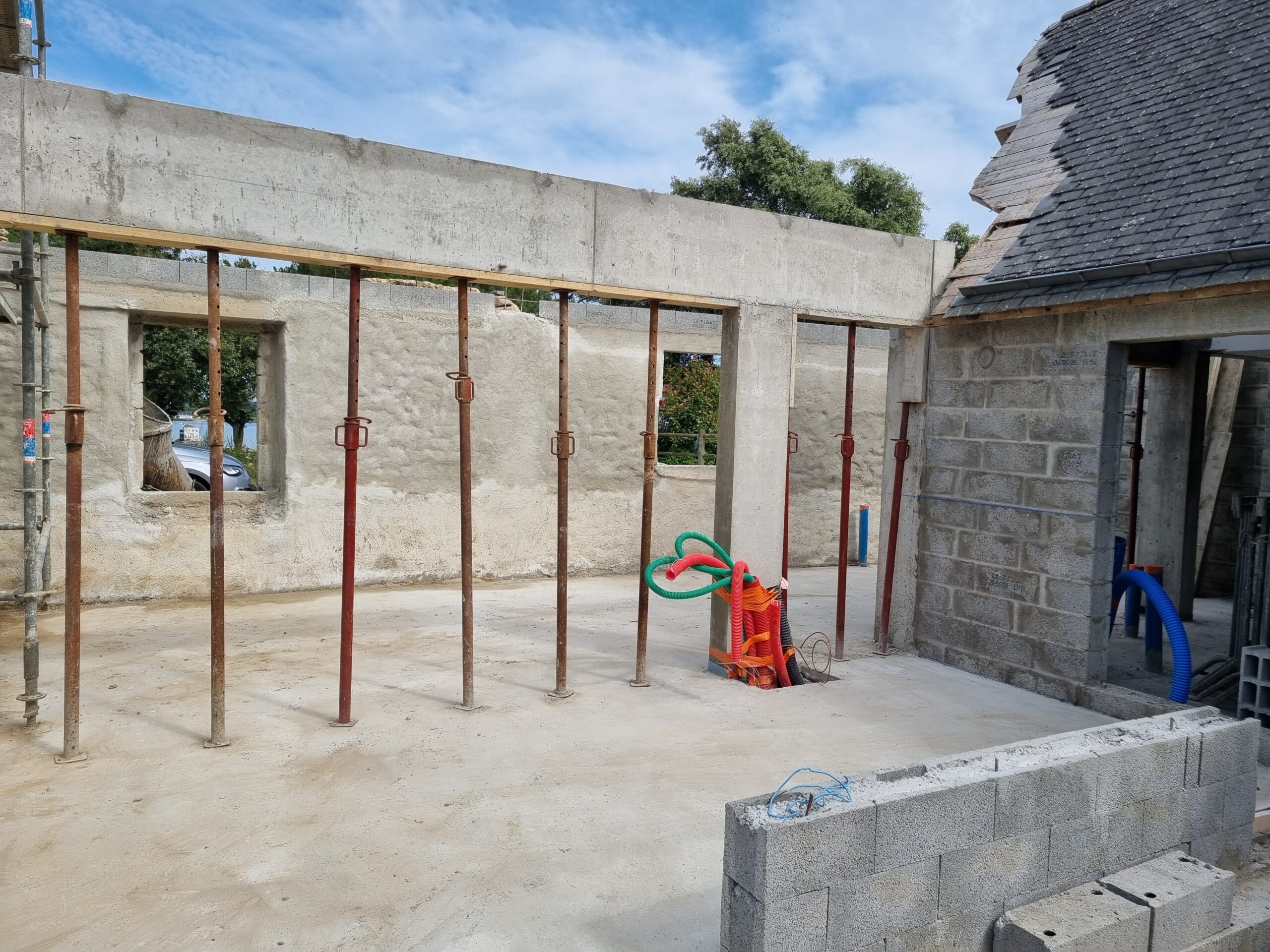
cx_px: 635
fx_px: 954
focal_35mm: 26
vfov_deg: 53.1
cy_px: 476
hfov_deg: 67.3
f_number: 1.8
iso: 50
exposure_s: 1/3160
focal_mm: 5.4
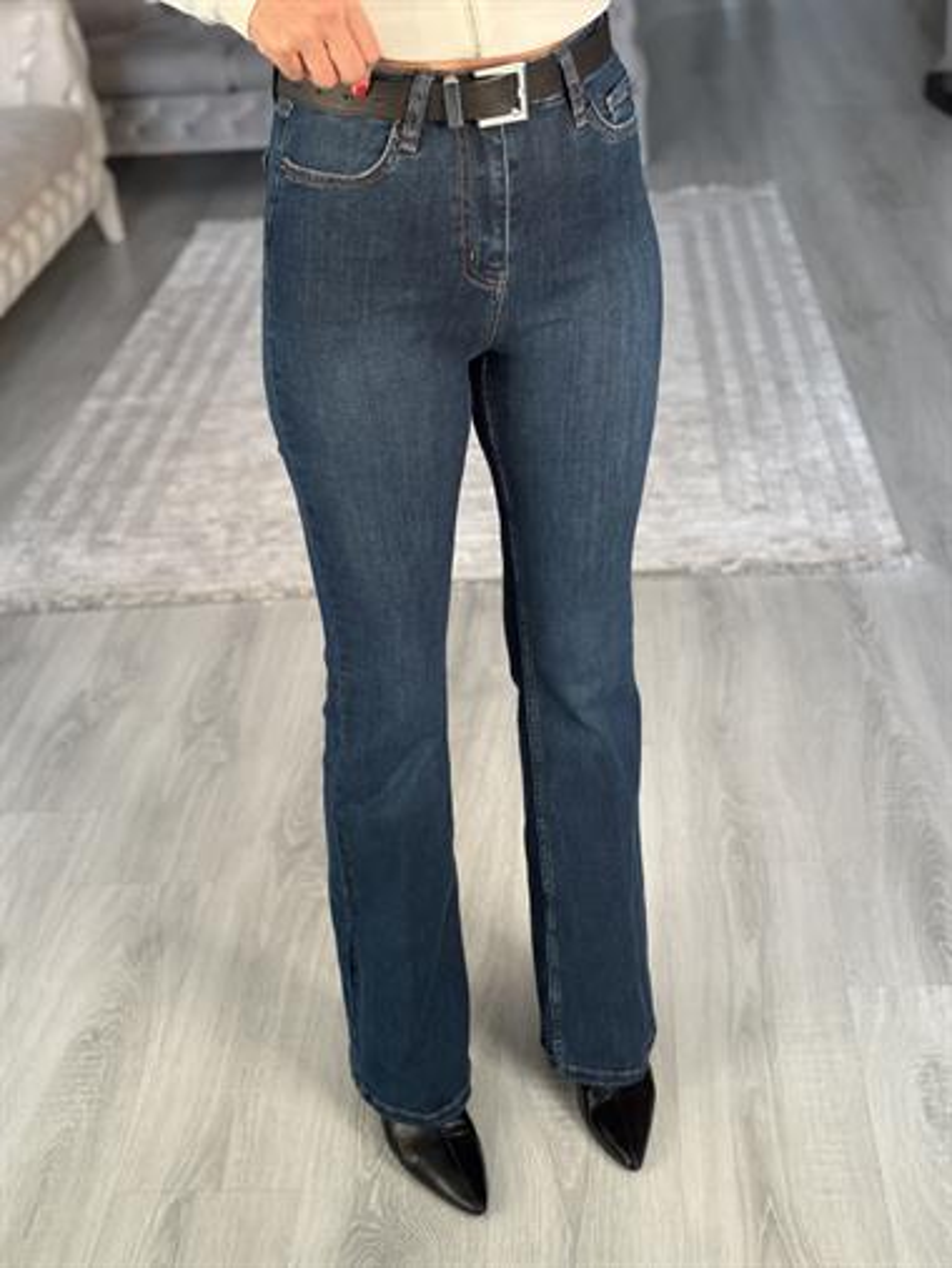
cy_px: 634
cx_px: 476
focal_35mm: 48
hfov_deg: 30.3
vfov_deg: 39.6
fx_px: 1759
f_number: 1.78
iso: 250
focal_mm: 6.86
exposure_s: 1/60
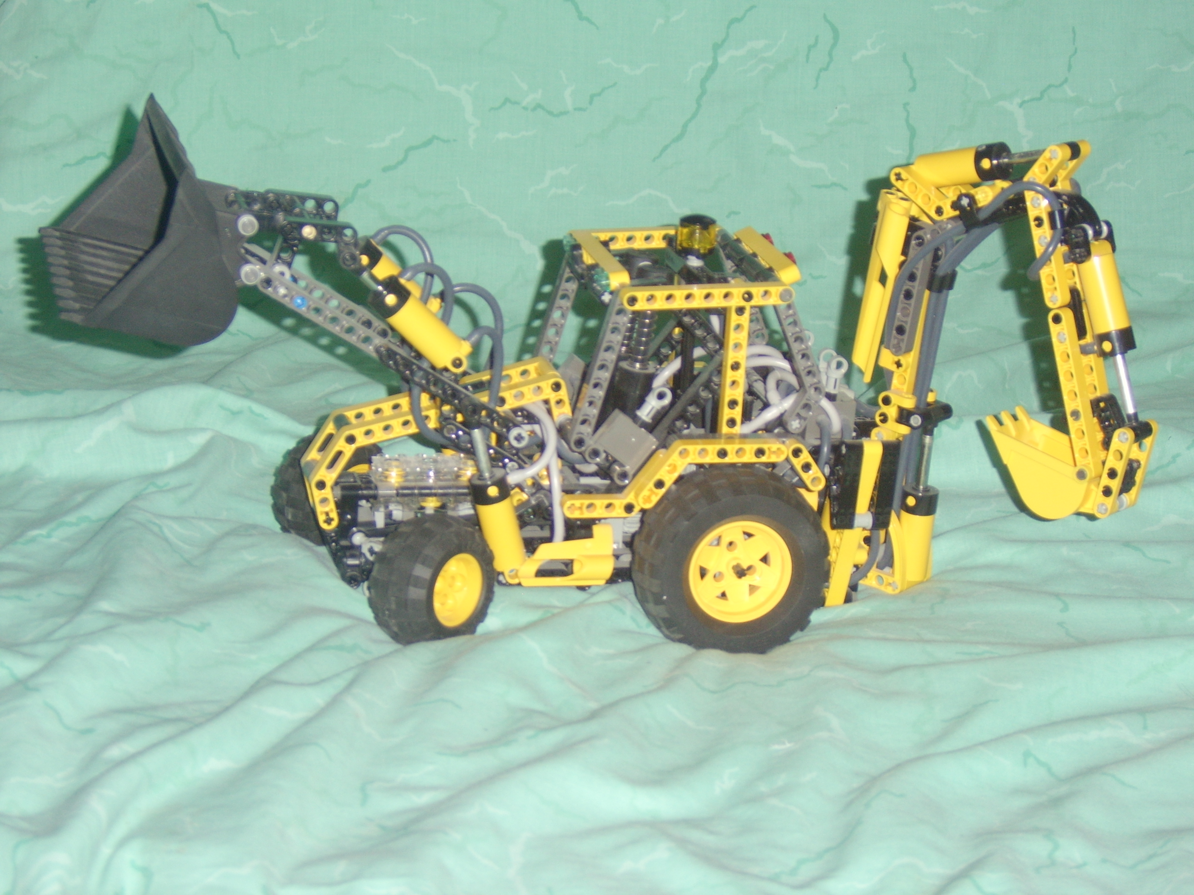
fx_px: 2414
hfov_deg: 27.8
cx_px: 597
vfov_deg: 21.0
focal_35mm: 70
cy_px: 448
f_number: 4
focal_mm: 18.38
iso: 141
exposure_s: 1/60
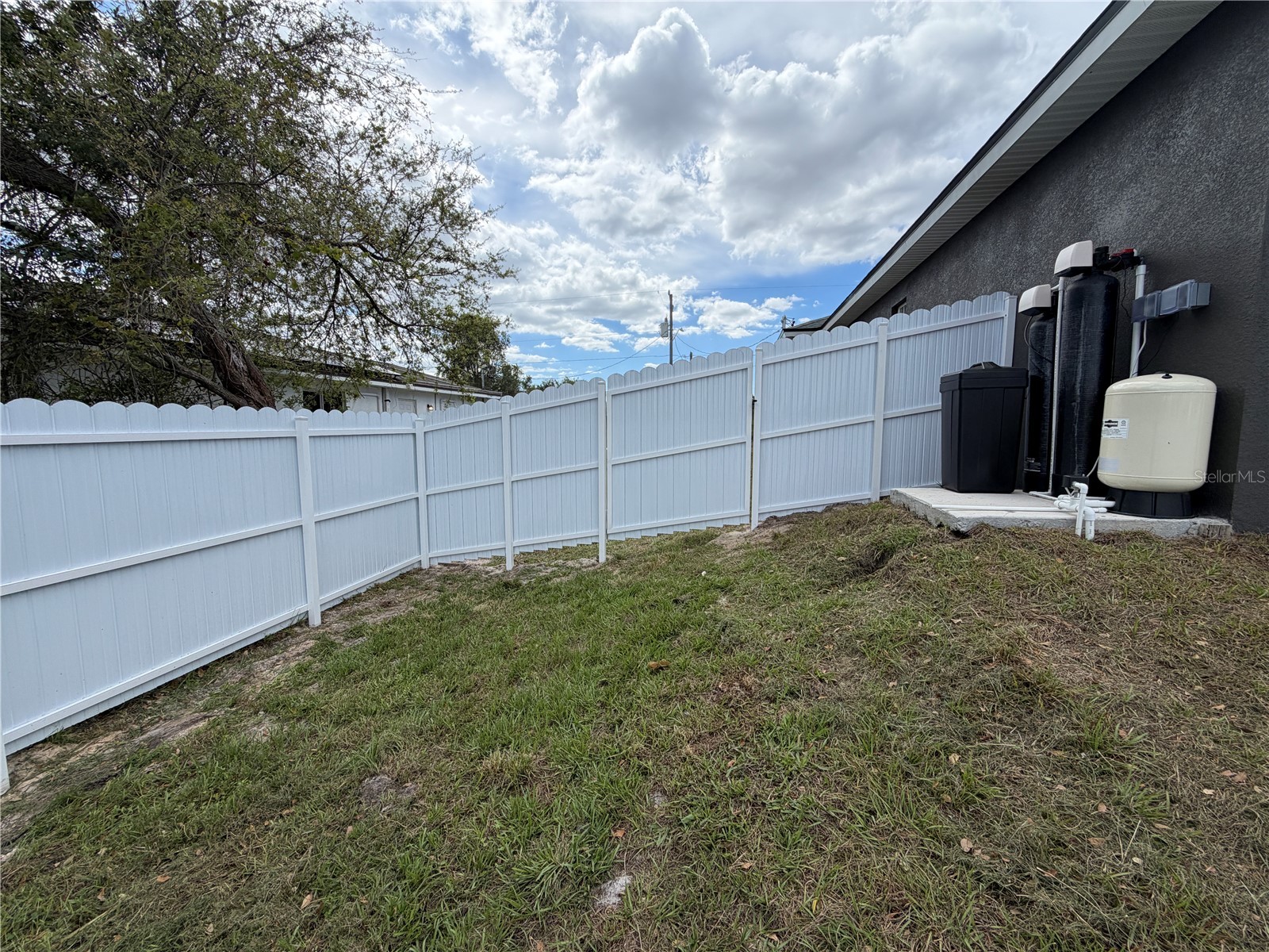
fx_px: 513
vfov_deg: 85.7
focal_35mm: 14
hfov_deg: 102.1
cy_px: 476
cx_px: 634
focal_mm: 2.22
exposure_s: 1/1087
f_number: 2.2
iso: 25
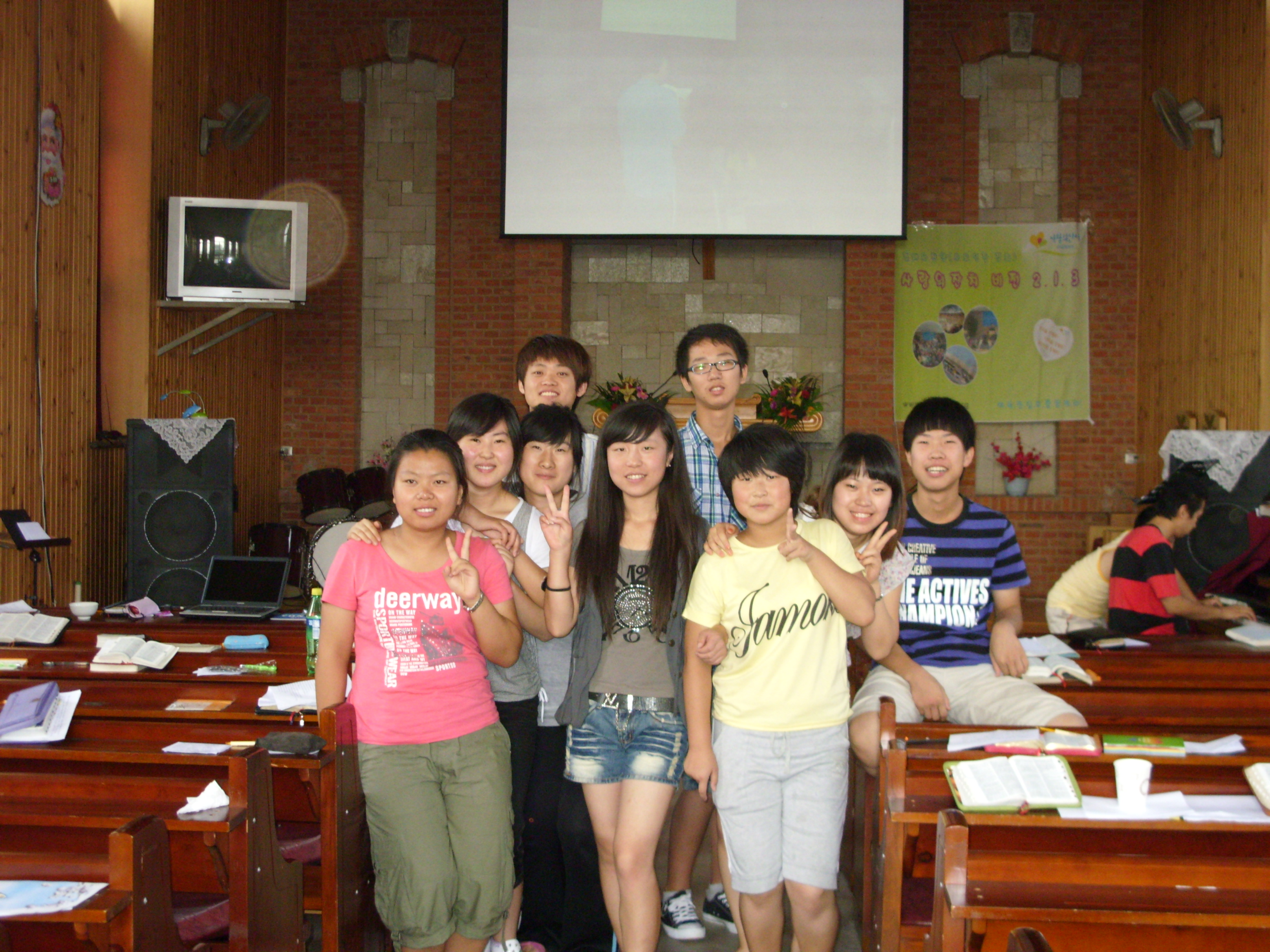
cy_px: 476
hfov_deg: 28.2
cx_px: 635
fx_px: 2531
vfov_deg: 21.3
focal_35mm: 69
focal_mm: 11.4
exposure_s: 1/148
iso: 400
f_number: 3.2
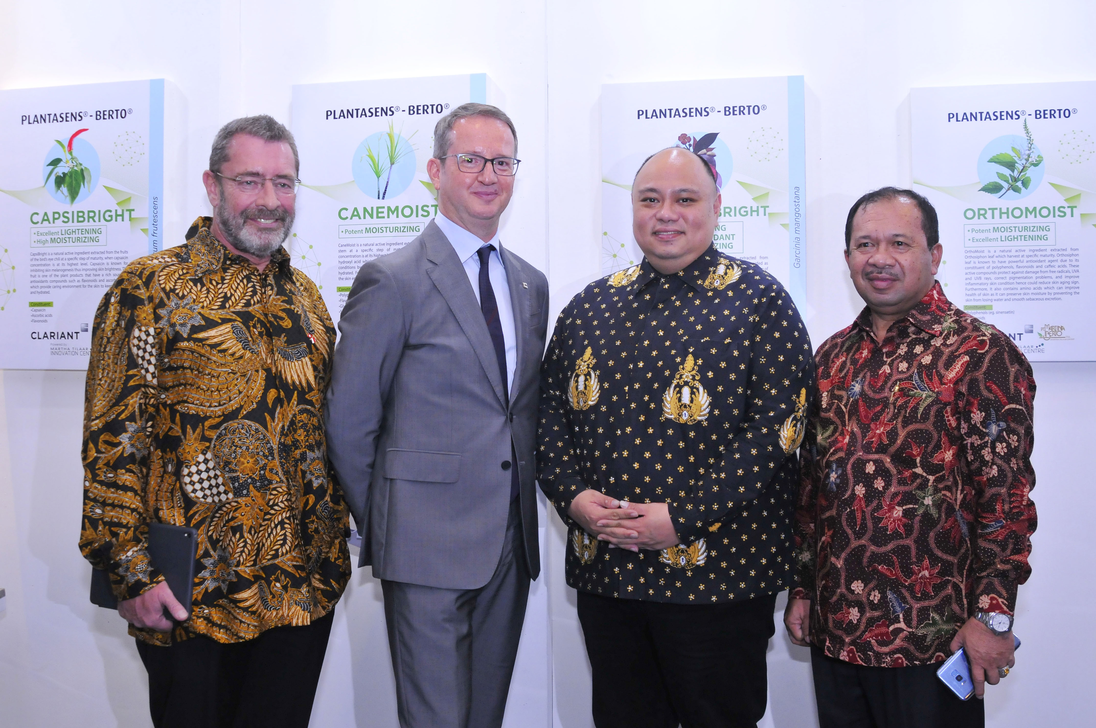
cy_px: 364
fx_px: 1186
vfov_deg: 34.1
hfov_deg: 49.6
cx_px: 548
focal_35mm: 39
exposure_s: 1/60
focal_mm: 26
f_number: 5
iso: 1000
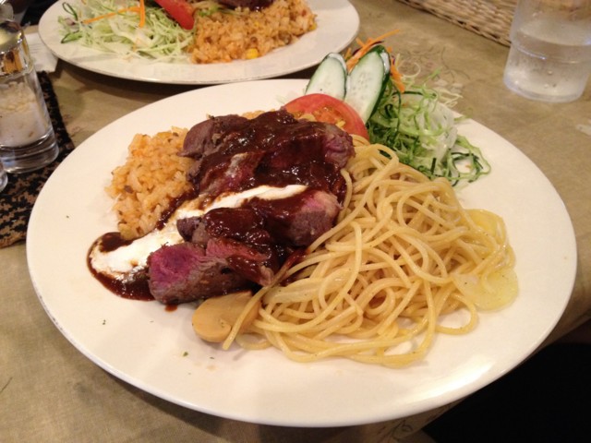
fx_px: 598
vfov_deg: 40.7
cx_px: 296
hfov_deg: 52.6
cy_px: 222
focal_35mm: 35
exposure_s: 1/20
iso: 320
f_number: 2.4
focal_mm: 4.28
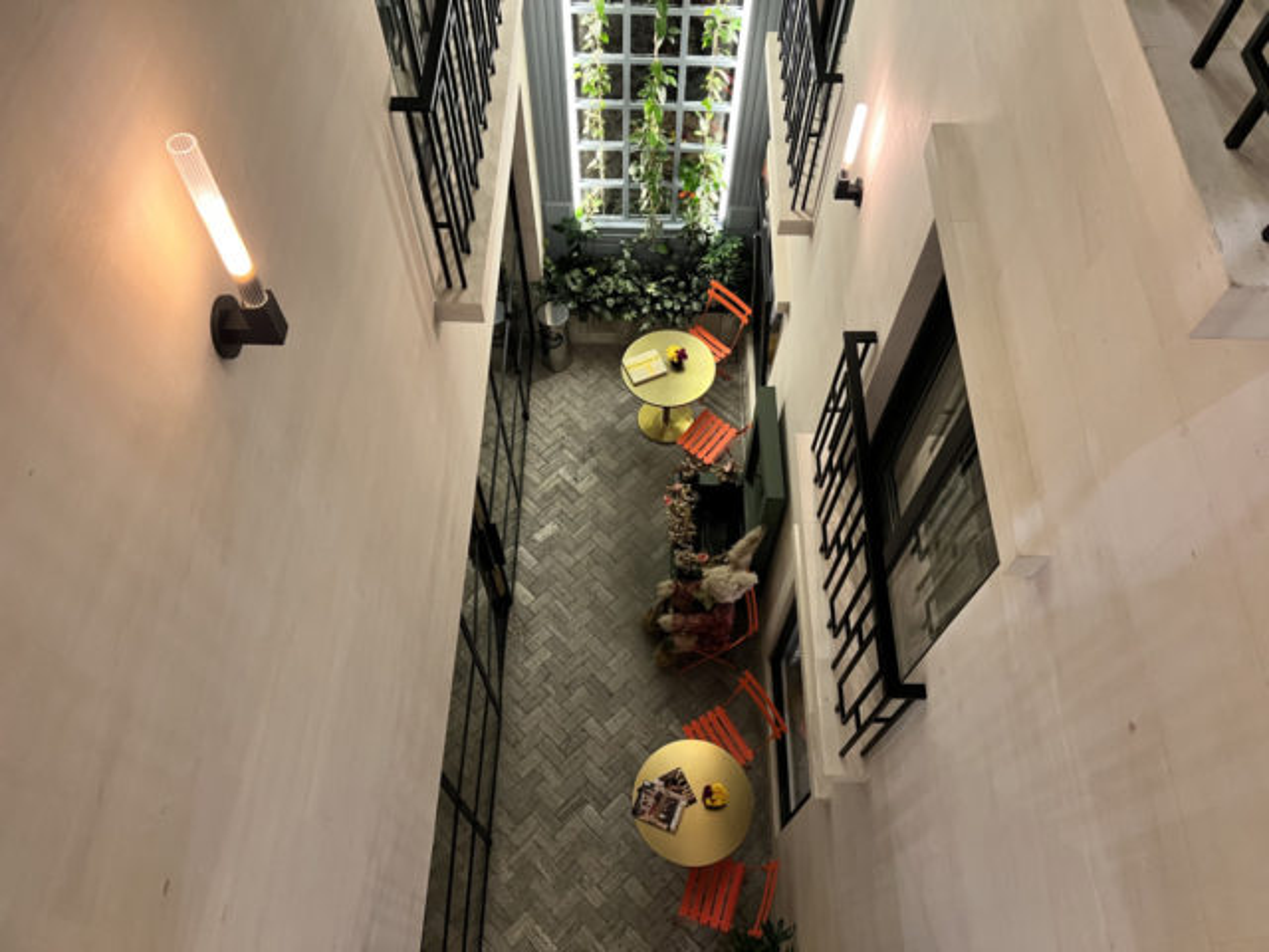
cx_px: 634
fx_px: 953
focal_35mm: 26
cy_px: 476
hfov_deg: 67.3
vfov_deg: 53.1
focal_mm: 5.7
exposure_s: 1/40
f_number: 1.5
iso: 400
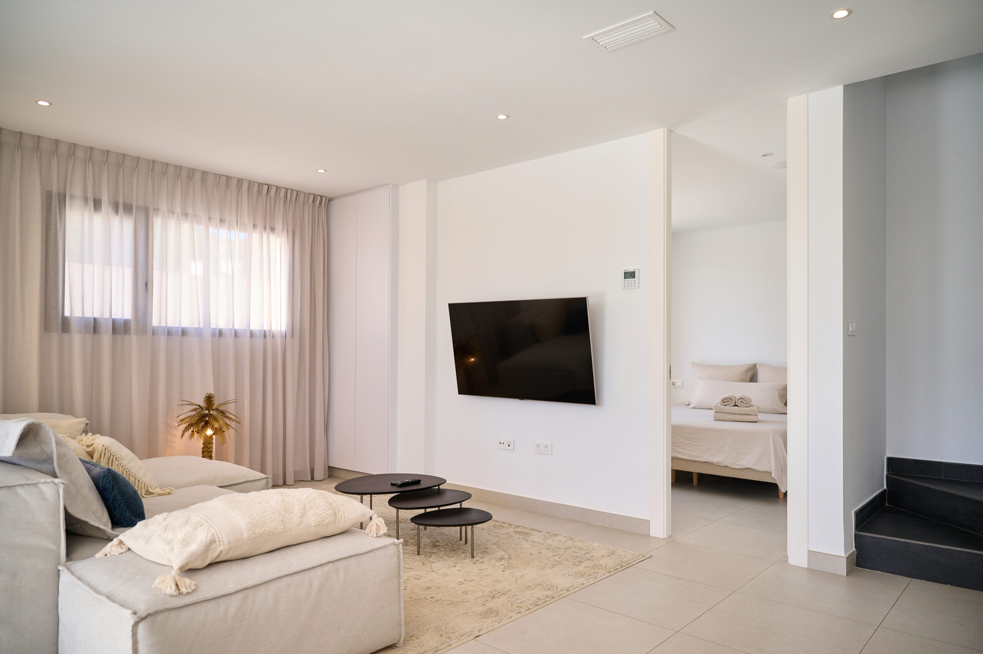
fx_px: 655
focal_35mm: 24
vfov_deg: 53.1
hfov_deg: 73.8
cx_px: 492
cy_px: 327
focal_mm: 24
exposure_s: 1/640
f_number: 3.2
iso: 500
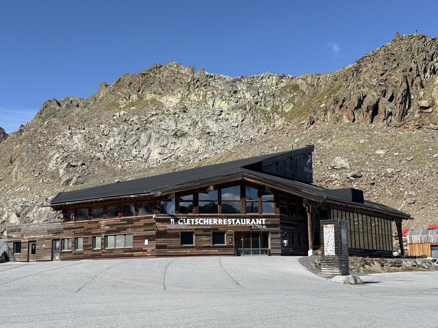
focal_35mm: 48
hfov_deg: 39.7
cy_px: 164
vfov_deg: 30.3
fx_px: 607
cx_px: 219
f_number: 1.78
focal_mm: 6.76
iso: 64
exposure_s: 1/4098
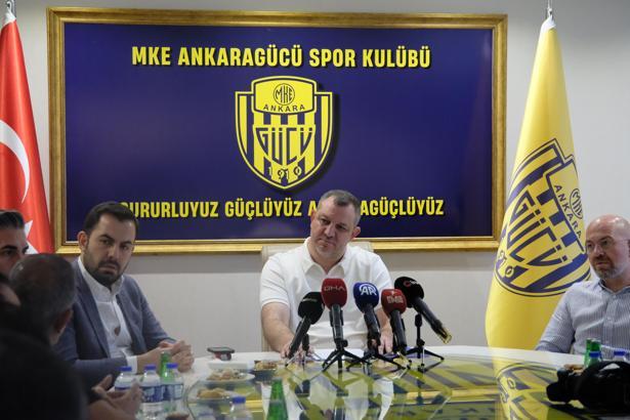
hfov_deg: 25.7
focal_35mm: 79
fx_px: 1382
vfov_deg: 17.3
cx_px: 315
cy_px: 210
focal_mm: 52.5
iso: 6400
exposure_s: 1/160
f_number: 4
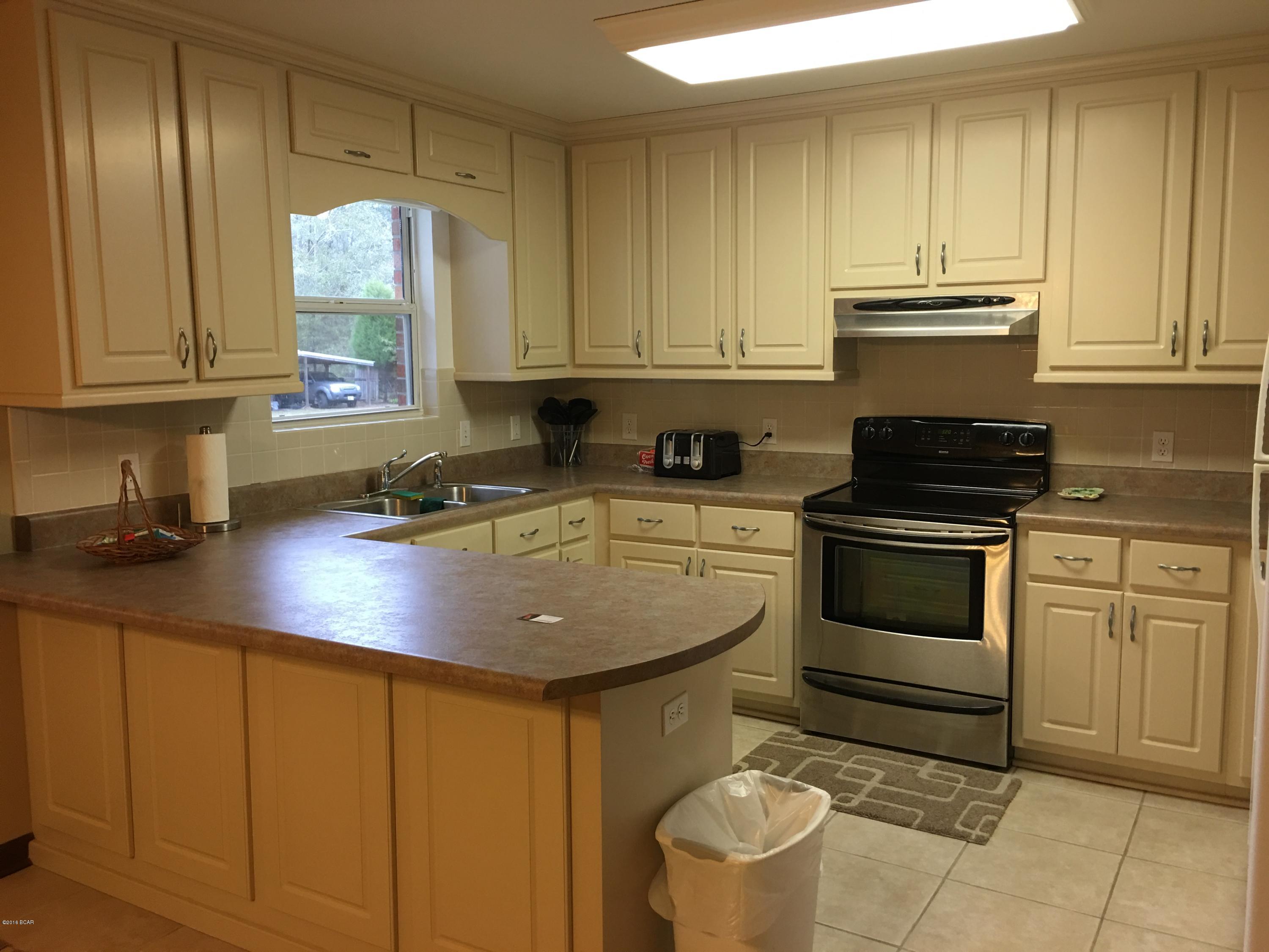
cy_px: 476
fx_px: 1063
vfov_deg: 48.2
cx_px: 634
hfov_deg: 61.7
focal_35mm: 29
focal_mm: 4.15
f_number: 2.2
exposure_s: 1/15
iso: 40
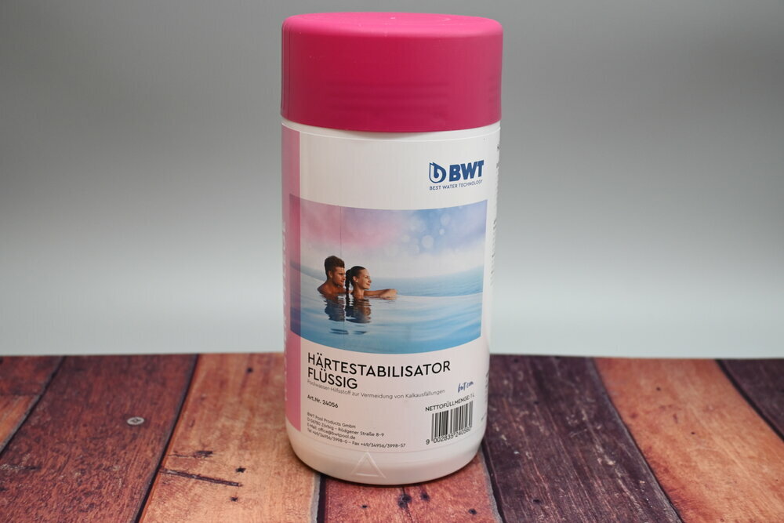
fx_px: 996
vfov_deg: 29.4
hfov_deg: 43.0
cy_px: 262
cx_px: 392
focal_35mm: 46
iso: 560
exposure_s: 1/50
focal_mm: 30.5
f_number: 4.8
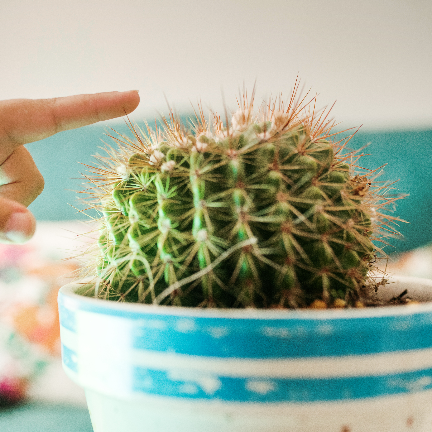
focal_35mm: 45
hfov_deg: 37.4
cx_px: 166
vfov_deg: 37.6
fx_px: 635
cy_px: 214
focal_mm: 35
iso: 1000
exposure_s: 1/25
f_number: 2.5
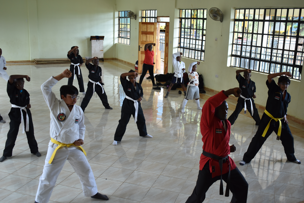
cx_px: 152
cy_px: 102
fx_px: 329
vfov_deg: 34.2
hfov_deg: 49.6
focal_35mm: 39
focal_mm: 26
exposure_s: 1/60
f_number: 4
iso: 450
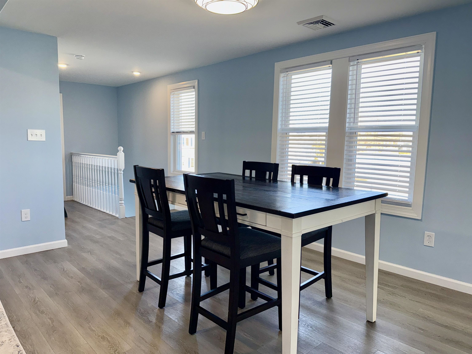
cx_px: 236
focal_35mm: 24
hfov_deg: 71.6
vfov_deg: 56.8
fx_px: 327
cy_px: 177
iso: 100
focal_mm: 6.76
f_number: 1.78
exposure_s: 1/231
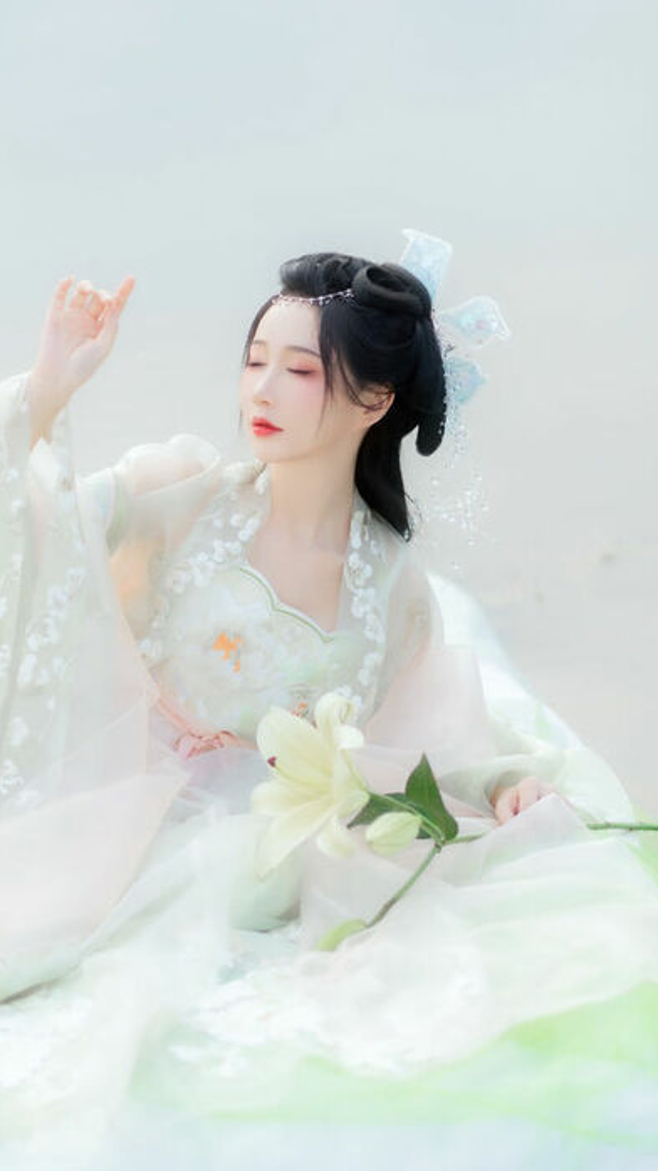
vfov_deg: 16.0
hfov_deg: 9.0
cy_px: 586
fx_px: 4161
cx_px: 101
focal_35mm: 134
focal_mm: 85
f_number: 1.4
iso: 125
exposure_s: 1/1000
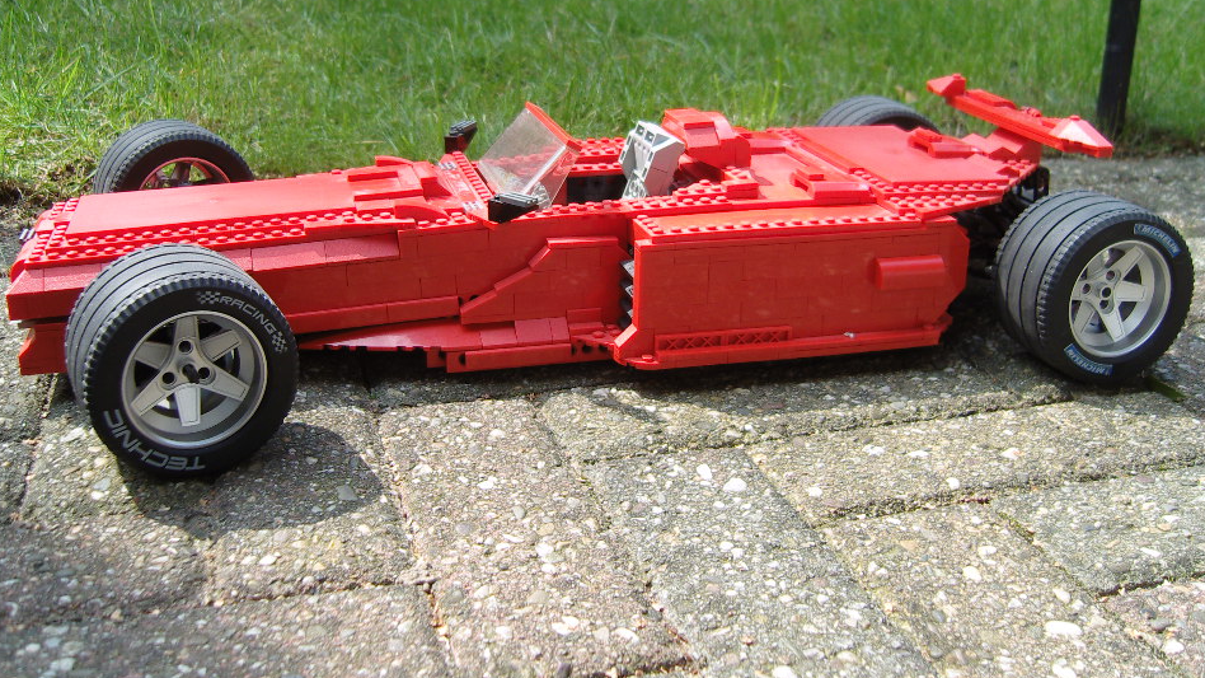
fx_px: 1278
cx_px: 606
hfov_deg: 50.5
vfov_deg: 29.5
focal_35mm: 40
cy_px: 225
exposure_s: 1/400
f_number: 2.8
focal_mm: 7.3
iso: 100
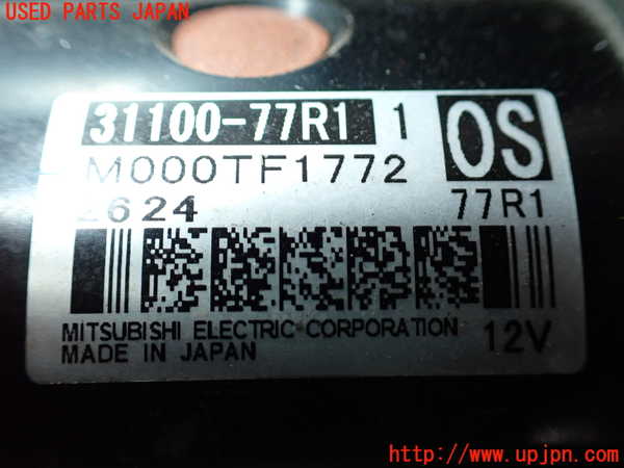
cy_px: 234
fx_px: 541
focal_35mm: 30
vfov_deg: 46.8
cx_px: 312
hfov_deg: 60.0
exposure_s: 1/30
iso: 400
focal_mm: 5.4
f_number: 6.3
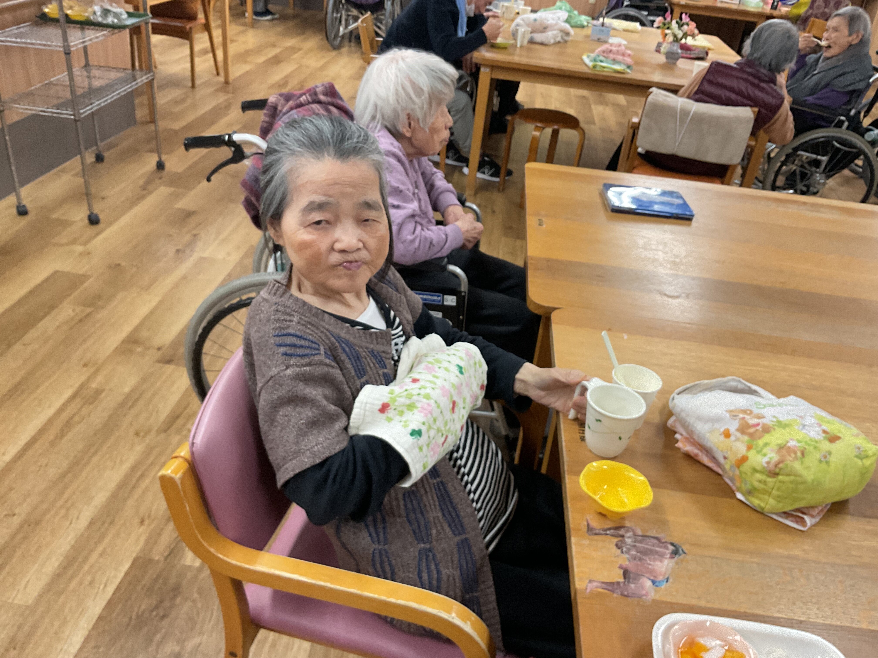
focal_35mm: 29
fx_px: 736
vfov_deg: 48.2
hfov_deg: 61.7
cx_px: 439
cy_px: 329
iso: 100
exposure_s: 1/60
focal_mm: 3
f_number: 1.8
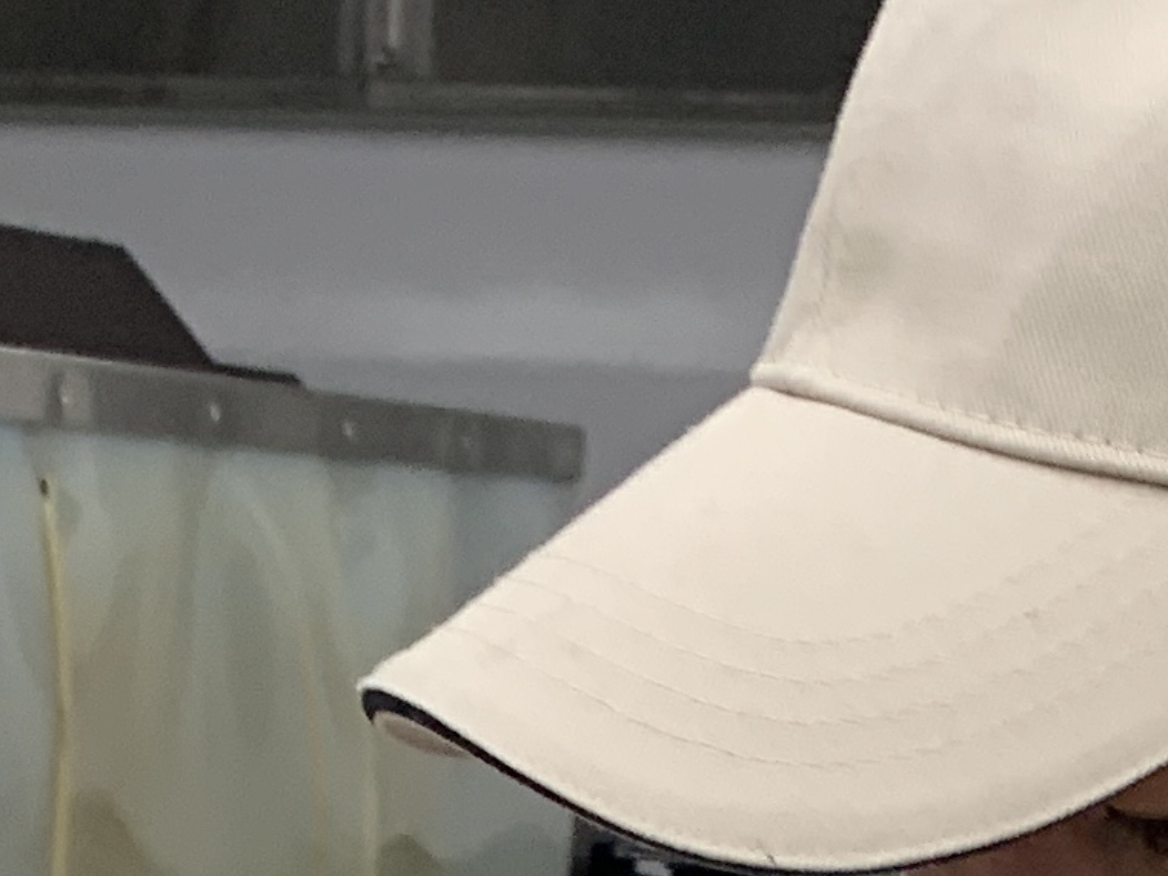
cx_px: 333
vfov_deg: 9.4
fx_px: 4656
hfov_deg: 14.3
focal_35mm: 138
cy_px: 2224
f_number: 1.8
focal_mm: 4.25
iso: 64
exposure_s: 1/121
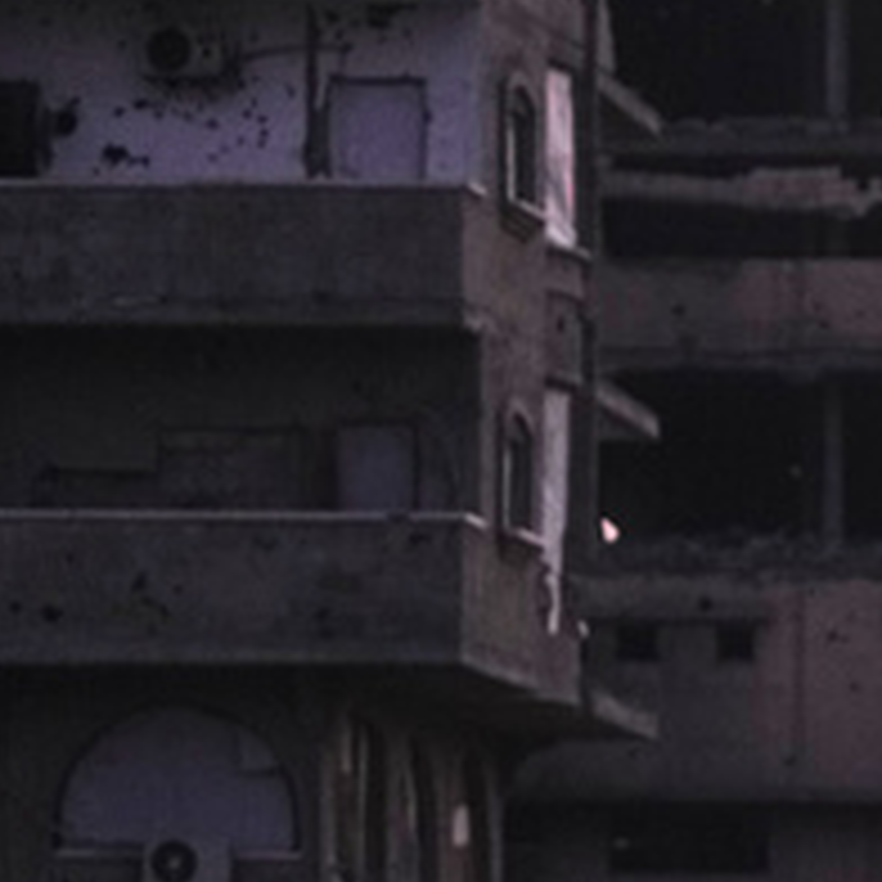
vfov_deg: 3.9
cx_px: 2110
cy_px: 1325
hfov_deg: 3.9
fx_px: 12828
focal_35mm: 445
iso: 1000
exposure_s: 1/320
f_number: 5
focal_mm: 100
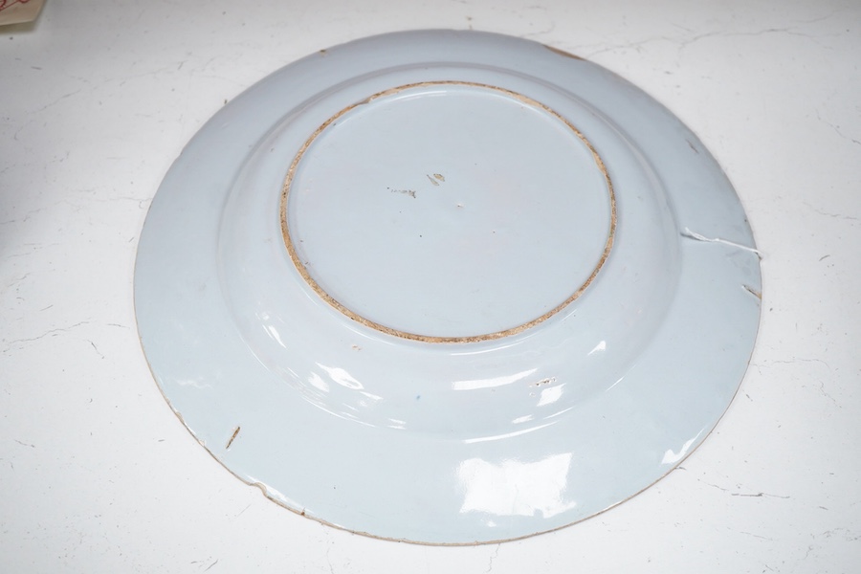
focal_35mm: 45
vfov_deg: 29.9
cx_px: 430
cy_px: 287
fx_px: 1076
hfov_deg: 43.6
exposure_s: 1/125
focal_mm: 30
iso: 1250
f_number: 7.1
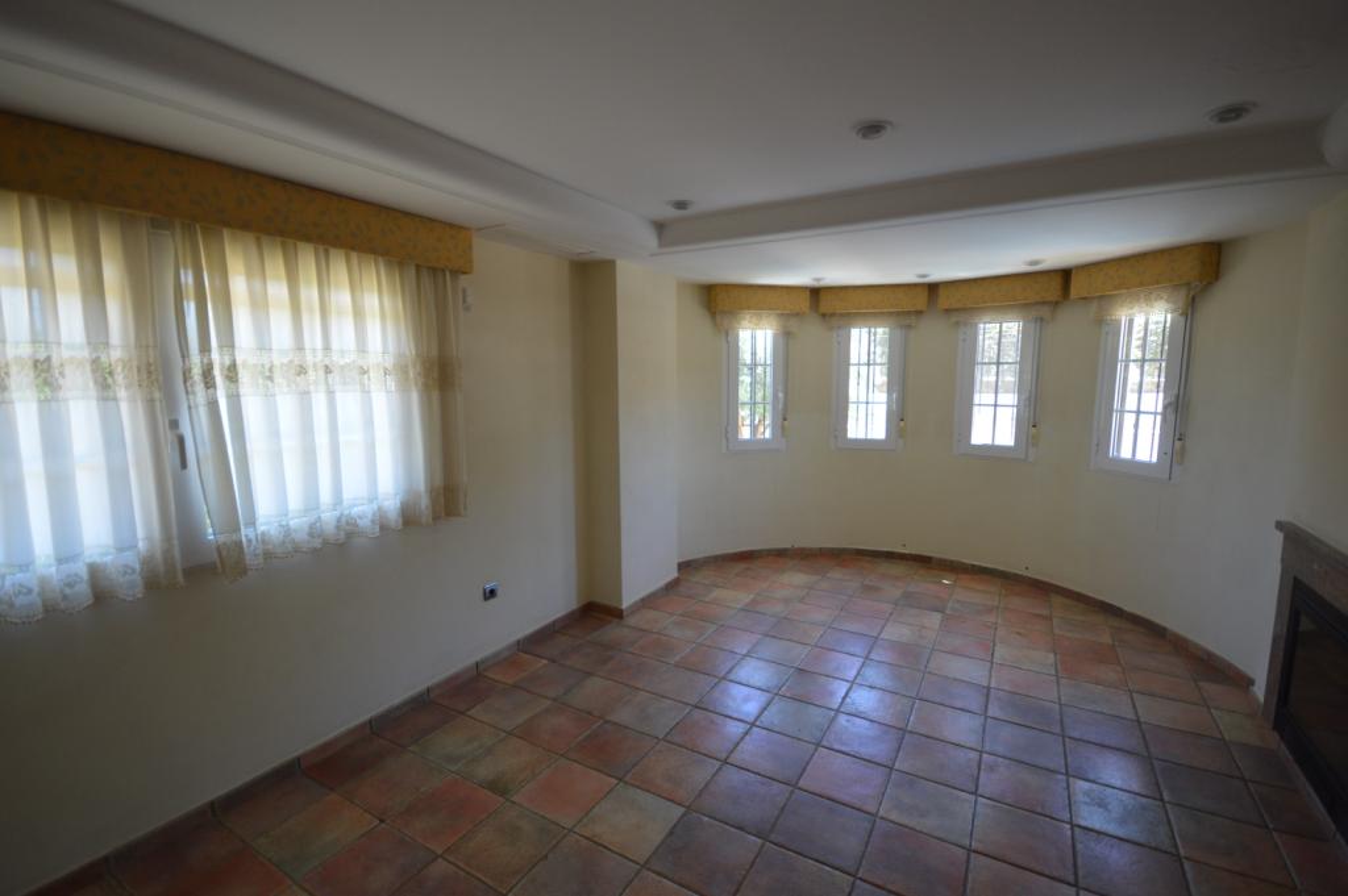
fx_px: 561
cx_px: 674
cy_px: 448
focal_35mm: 15
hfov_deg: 100.4
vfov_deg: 77.2
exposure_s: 1/60
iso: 400
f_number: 4
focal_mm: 10
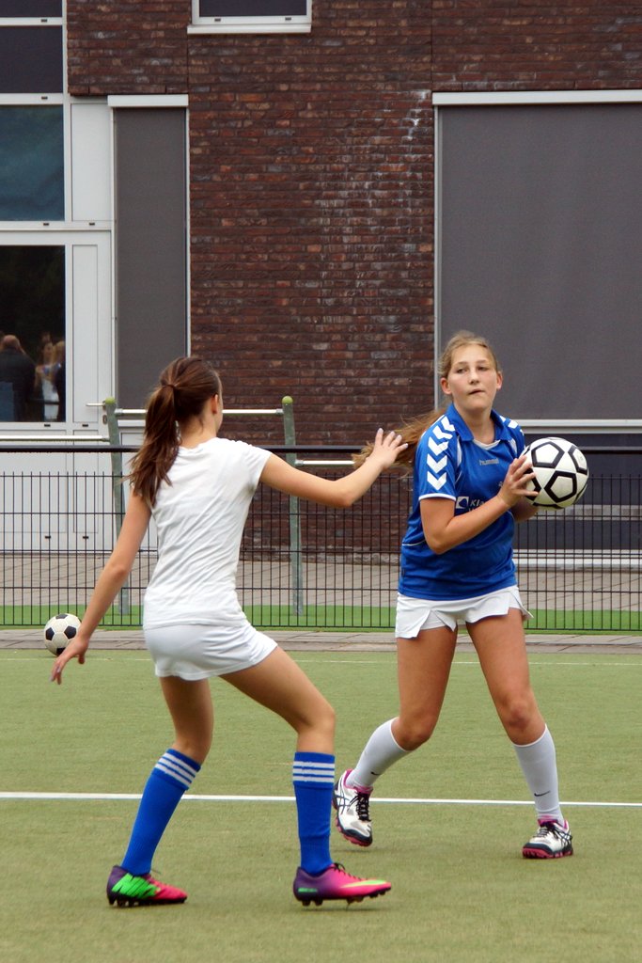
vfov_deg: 13.7
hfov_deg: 9.2
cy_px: 482
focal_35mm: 150
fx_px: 4011
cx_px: 321
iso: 400
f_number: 6.3
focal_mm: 100
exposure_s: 1/800
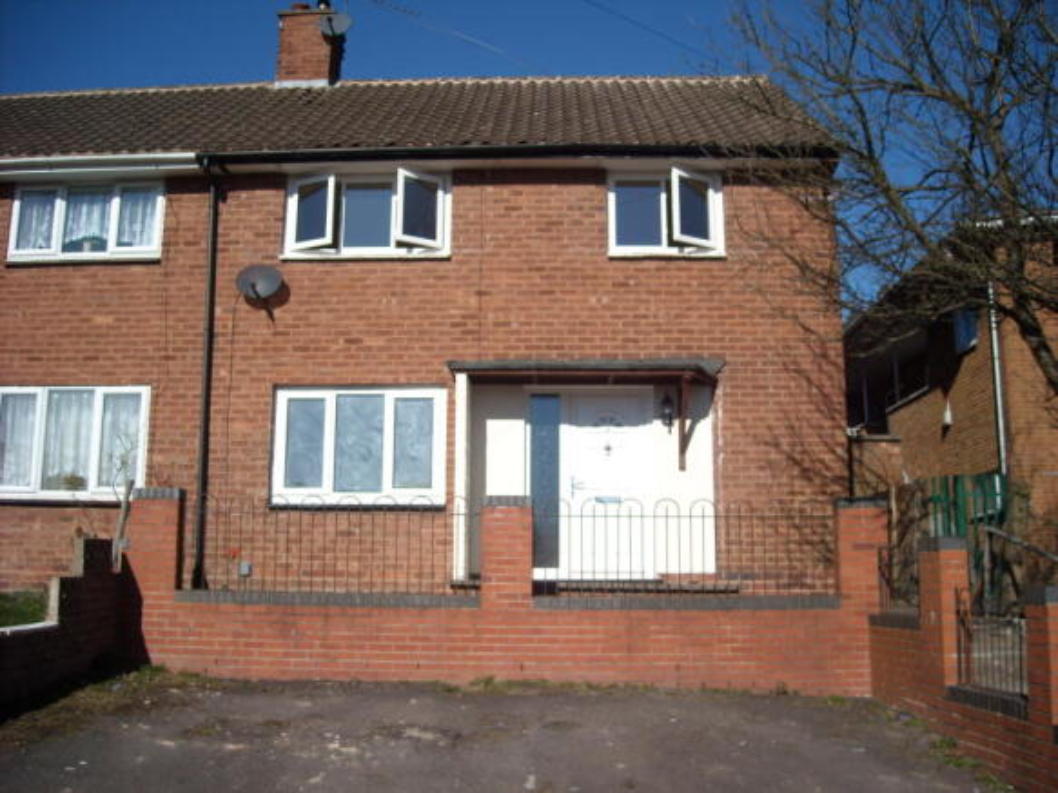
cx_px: 529
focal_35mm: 35
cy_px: 396
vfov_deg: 40.7
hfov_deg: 52.6
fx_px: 1070
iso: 64
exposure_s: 1/402
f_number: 5.6
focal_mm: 5.7
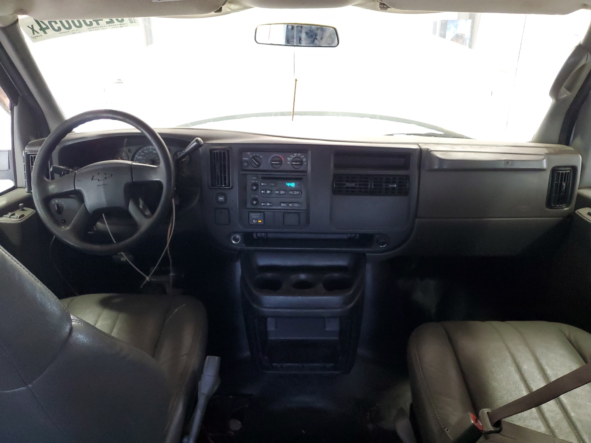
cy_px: 222
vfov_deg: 53.1
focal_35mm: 26
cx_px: 296
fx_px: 444
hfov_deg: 67.3
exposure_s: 1/30
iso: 322
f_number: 1.5
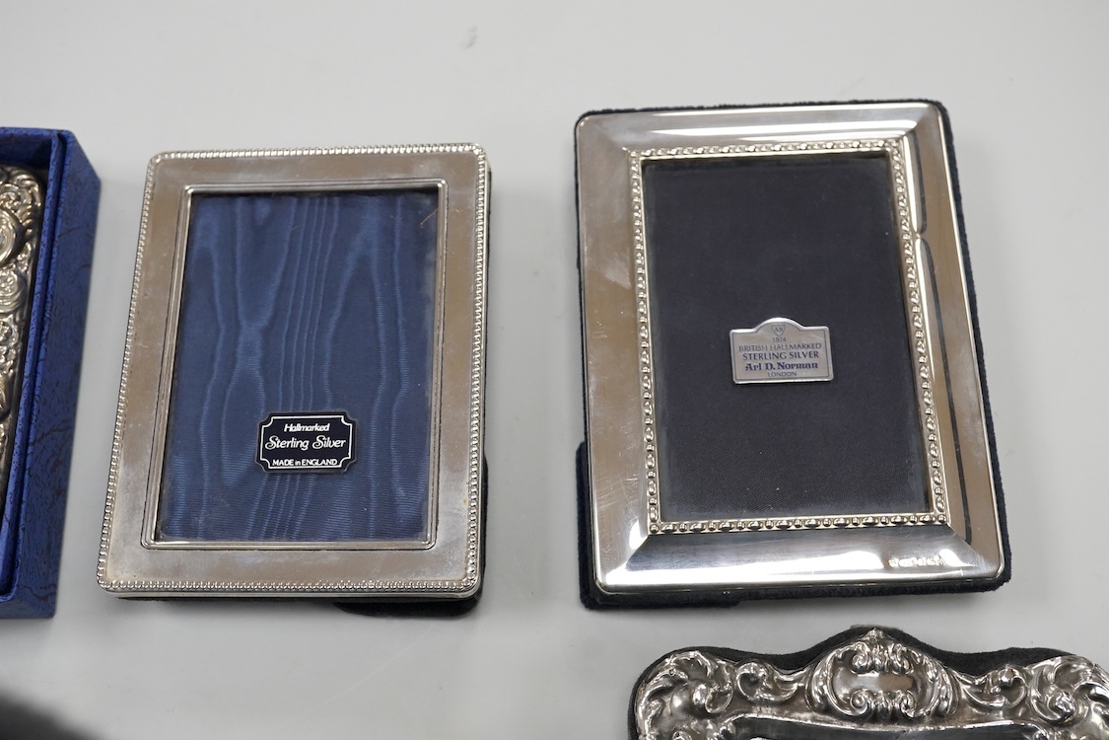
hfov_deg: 43.6
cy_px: 370
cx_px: 554
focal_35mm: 45
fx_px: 1386
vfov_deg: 29.9
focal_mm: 30
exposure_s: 1/250
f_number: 10
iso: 2500
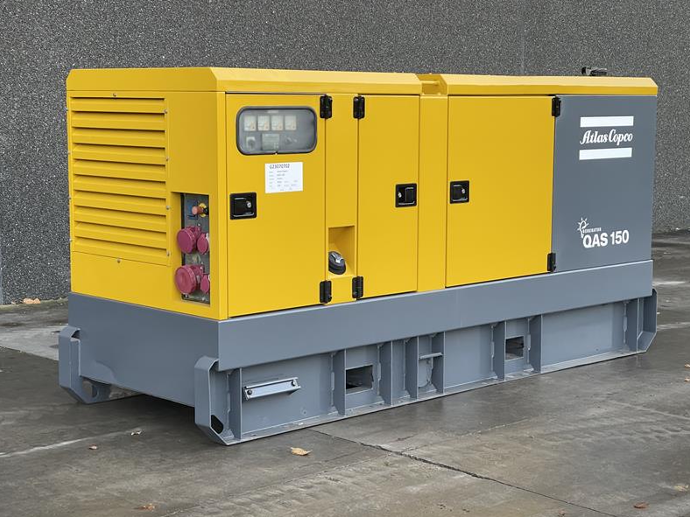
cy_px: 258
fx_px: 1296
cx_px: 349
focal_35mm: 65
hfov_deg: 29.8
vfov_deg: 22.6
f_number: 2.2
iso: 160
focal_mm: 7.5
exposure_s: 1/99
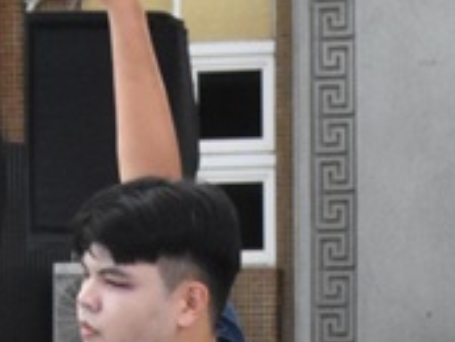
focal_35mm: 309
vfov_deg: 4.7
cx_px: 367
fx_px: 4064
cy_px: 877
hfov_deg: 6.4
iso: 1600
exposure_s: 1/500
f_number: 13
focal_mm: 32
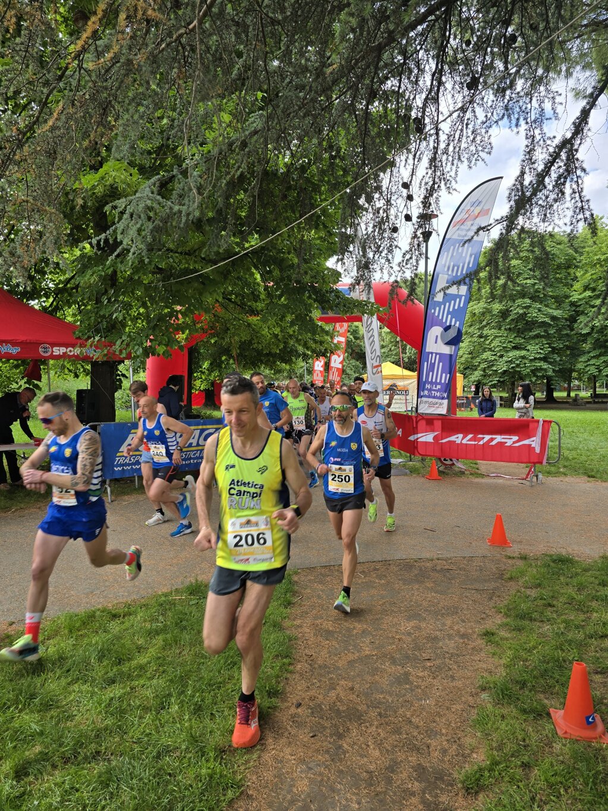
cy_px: 406
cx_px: 304
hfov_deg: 58.9
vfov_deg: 73.9
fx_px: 539
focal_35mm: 23
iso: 12
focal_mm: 6.3
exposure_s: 1/216
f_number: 1.7
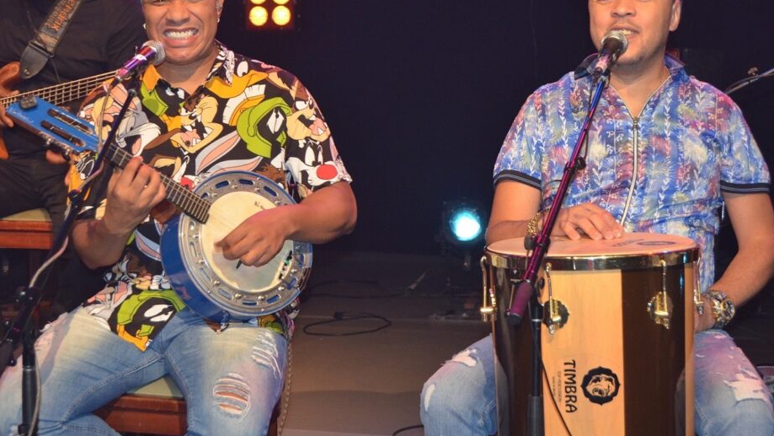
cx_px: 376
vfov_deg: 15.4
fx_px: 1613
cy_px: 185
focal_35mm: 79
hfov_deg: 27.0
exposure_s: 1/60
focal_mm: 45
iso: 1400
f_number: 5.3
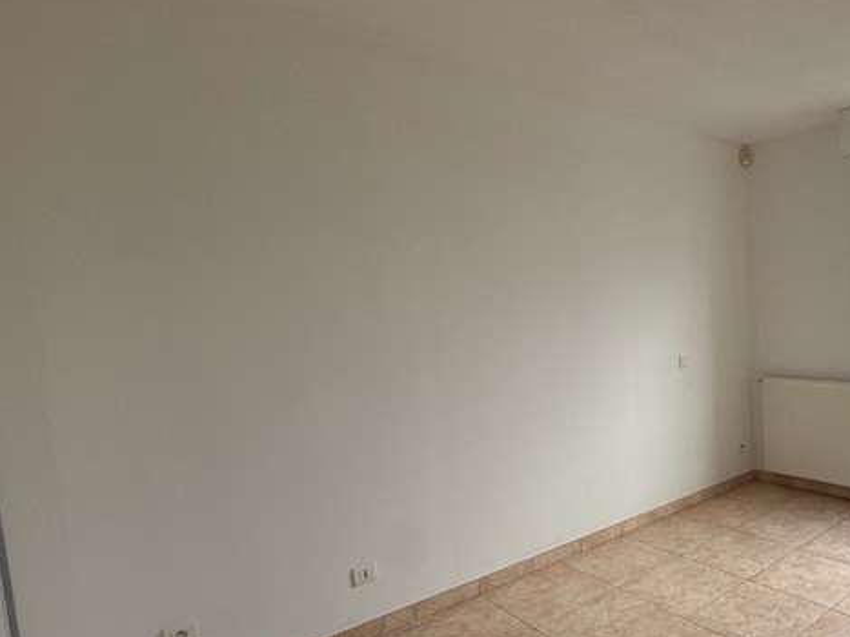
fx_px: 589
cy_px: 360
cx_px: 697
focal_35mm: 24
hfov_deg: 64.3
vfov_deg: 56.6
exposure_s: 1/99
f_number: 2.2
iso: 125
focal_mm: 2.22
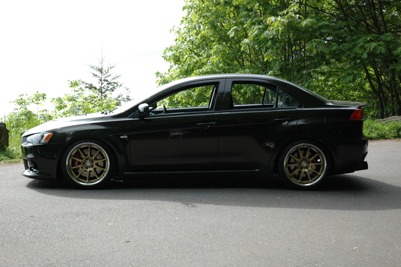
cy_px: 134
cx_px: 200
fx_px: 768
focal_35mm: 69
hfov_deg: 29.3
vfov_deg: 19.7
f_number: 4.5
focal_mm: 46
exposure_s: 1/640
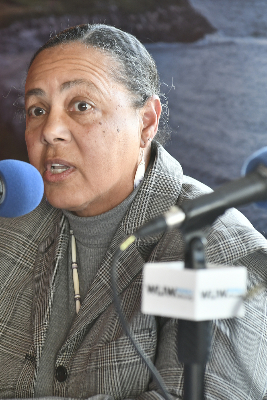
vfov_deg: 6.8
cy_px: 200
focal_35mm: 301
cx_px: 66
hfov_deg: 4.6
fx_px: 3351
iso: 1250
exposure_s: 1/160
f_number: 6.3
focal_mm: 200
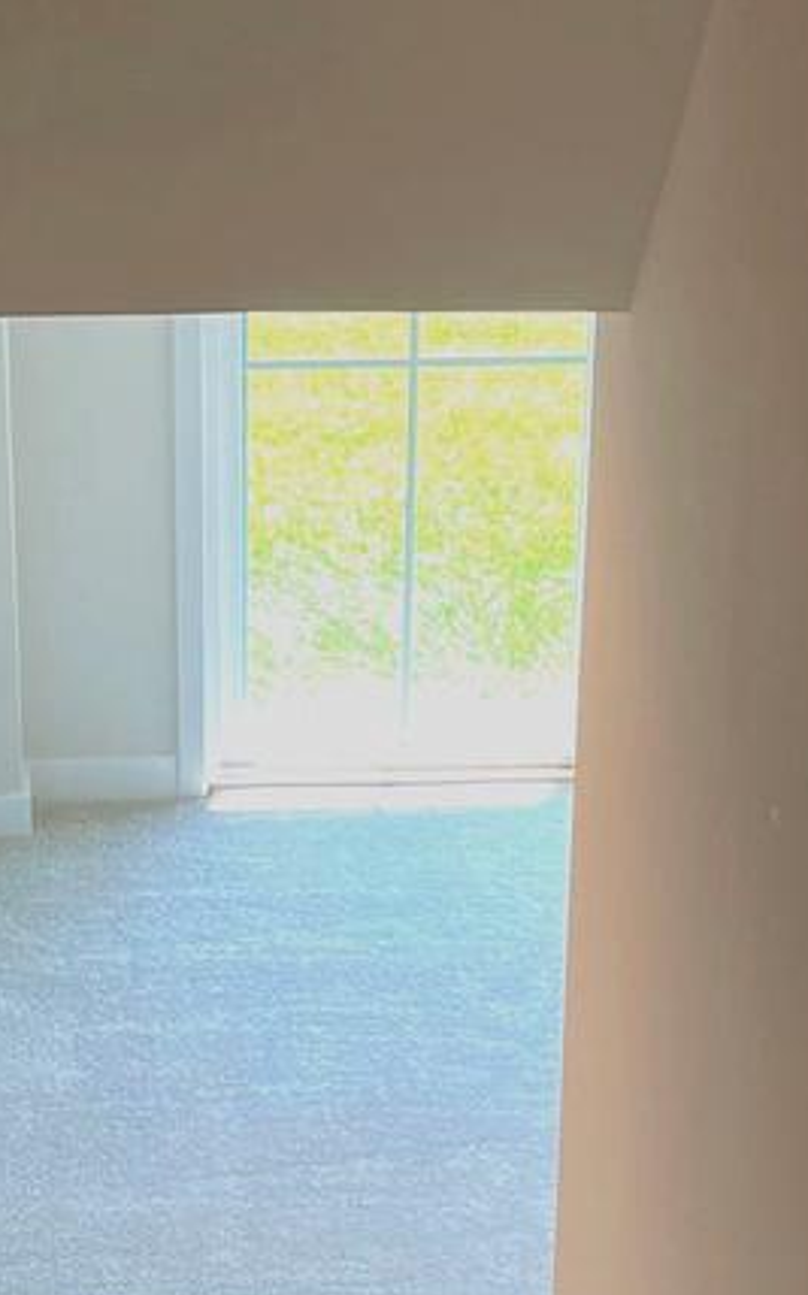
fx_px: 3493
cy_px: 1086
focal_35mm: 99
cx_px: 176
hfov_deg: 13.1
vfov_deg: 20.7
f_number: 1.6
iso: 125
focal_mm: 4.2
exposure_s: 1/120
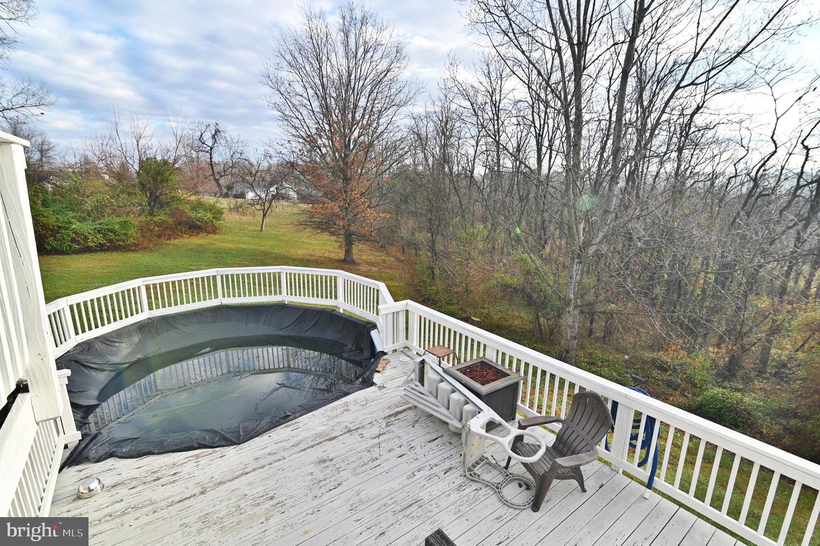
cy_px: 273
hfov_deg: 96.8
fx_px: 364
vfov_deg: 73.7
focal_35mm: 16
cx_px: 410
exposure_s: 1/250
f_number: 5.6
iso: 140
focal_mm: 16
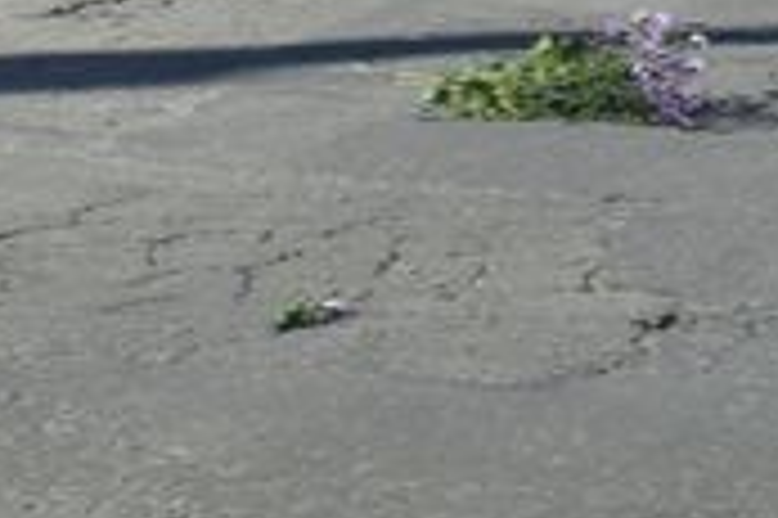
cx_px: -603
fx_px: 7733
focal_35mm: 358
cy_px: -300
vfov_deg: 3.8
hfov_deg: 5.7
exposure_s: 1/250
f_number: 8
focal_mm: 55
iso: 200
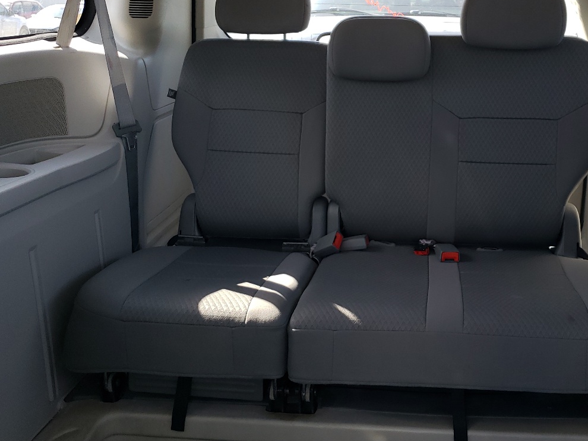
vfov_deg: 34.2
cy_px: 167
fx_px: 714
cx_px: 399
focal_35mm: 42
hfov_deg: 44.0
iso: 66
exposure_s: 1/120
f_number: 1.5
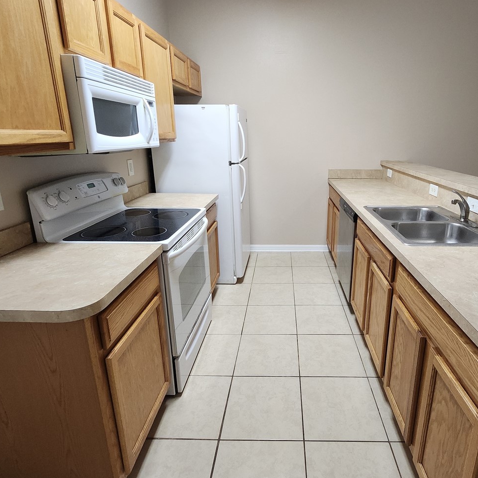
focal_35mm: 19
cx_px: 286
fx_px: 297
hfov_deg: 76.8
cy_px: 216
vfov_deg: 77.5
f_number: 2.2
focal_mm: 1.74
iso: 250
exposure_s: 1/60
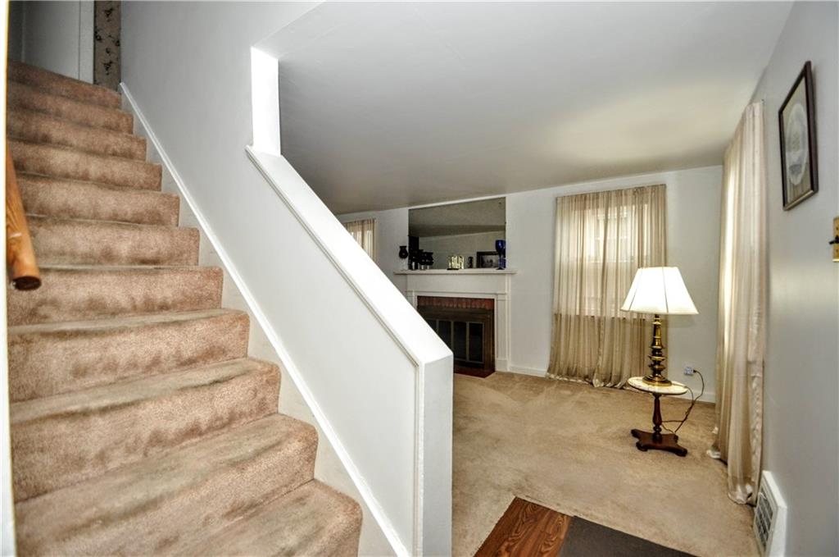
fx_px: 349
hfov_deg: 100.5
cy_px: 278
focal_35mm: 15
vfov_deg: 77.1
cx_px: 420
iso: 800
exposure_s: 1/60
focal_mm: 10
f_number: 4
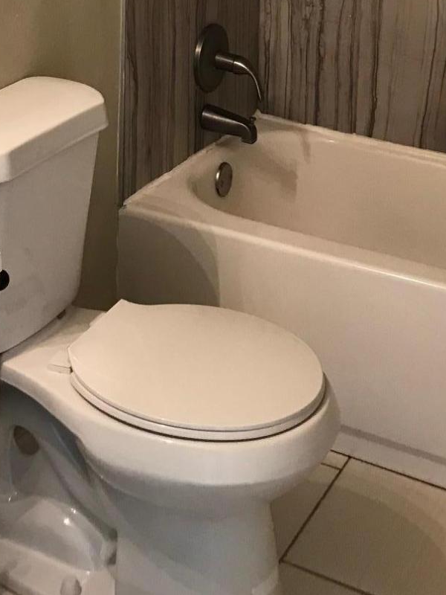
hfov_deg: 21.0
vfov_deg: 25.1
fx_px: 1203
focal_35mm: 70
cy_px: -118
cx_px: 190
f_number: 1.8
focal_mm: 3.99
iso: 40
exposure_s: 1/17
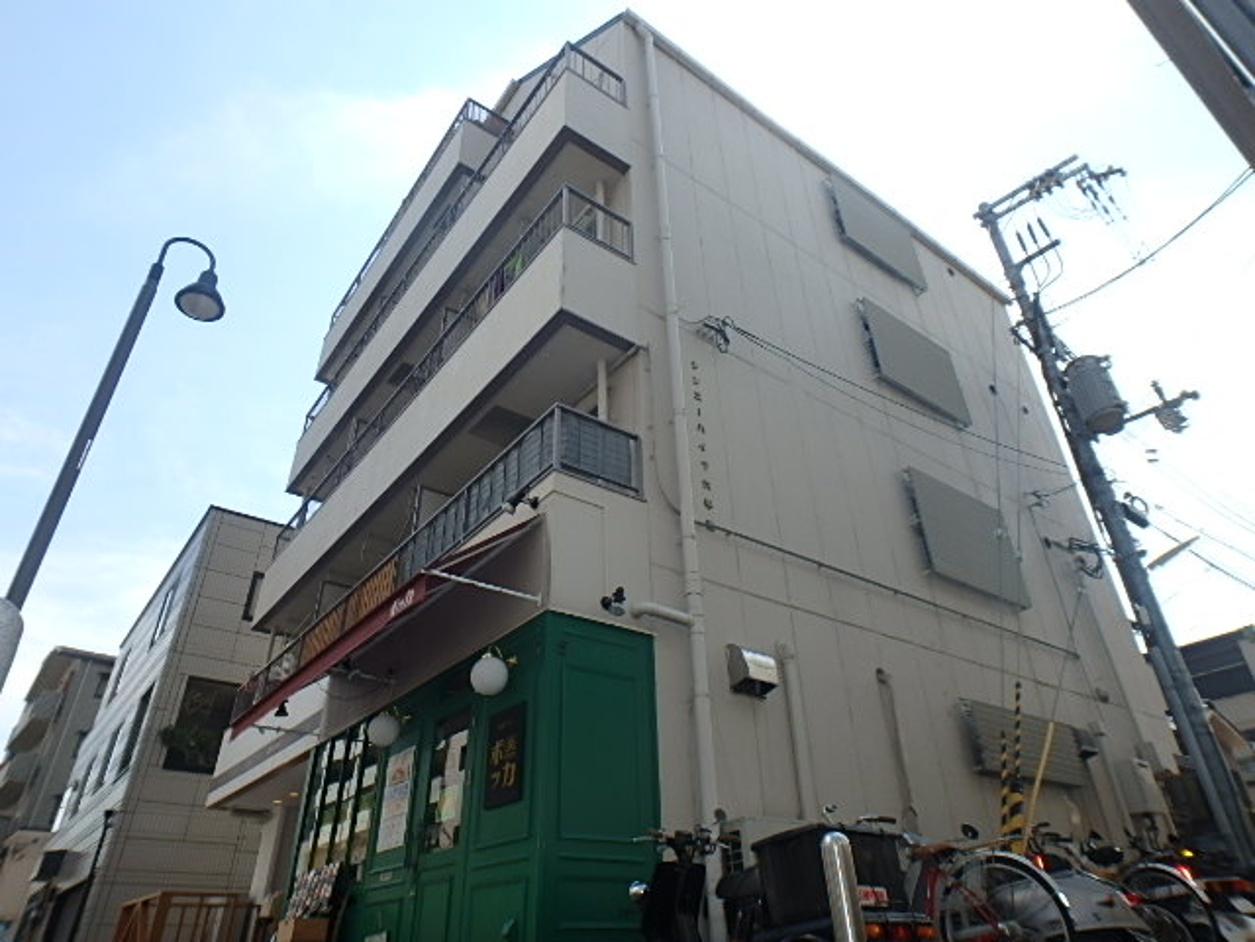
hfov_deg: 79.0
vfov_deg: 63.4
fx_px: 761
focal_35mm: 21
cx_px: 628
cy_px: 471
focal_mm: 3.7
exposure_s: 1/1000
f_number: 3.5
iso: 125
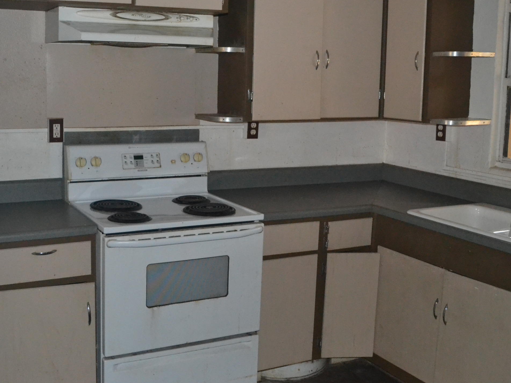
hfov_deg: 45.4
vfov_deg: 35.0
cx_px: 197
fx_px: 605
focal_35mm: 41
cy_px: 152
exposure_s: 1/60
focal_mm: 18
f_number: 3.5
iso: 3200
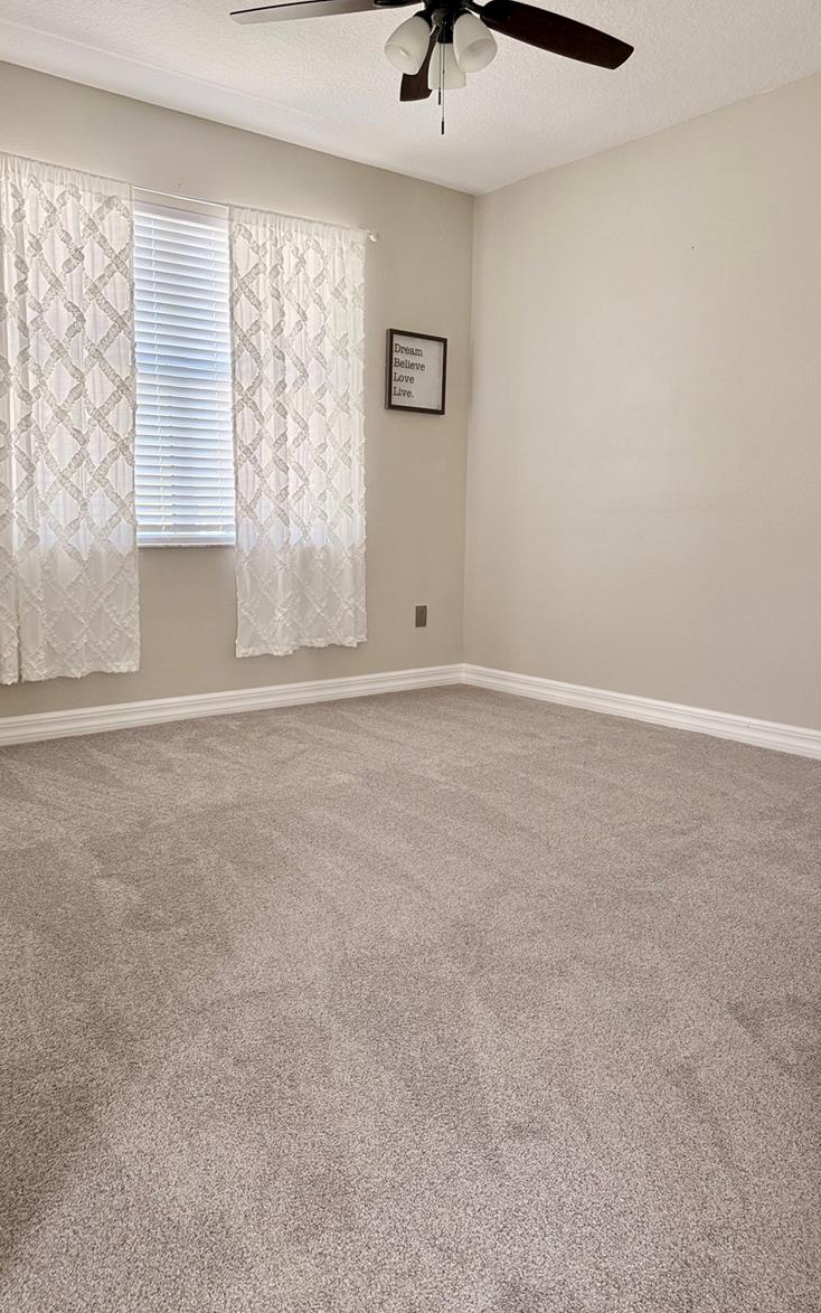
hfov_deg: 47.6
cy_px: 652
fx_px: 931
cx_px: 406
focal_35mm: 26
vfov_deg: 70.4
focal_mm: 6.76
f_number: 1.78
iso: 160
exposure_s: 1/144
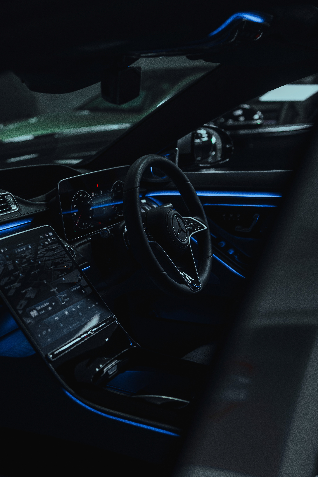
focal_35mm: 51
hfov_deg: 26.5
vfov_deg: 38.9
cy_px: 238
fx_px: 676
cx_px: 159
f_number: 3.2
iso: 1600
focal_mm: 51
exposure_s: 1/50
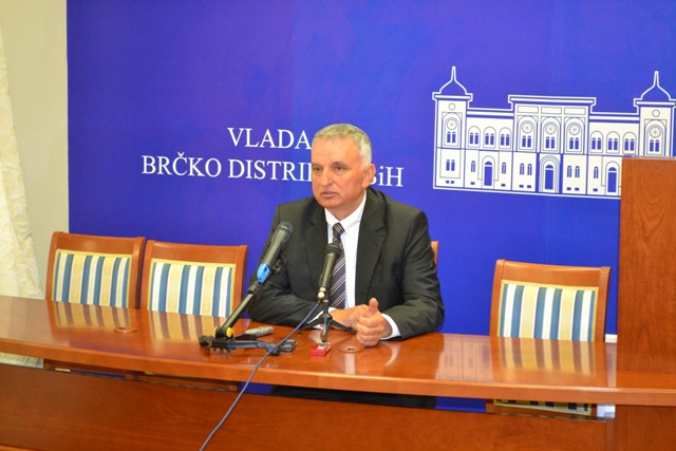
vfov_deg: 16.6
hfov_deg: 24.6
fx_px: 1549
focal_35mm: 82
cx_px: 338
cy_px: 226
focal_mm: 55
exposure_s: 1/60
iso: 2500
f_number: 5.6
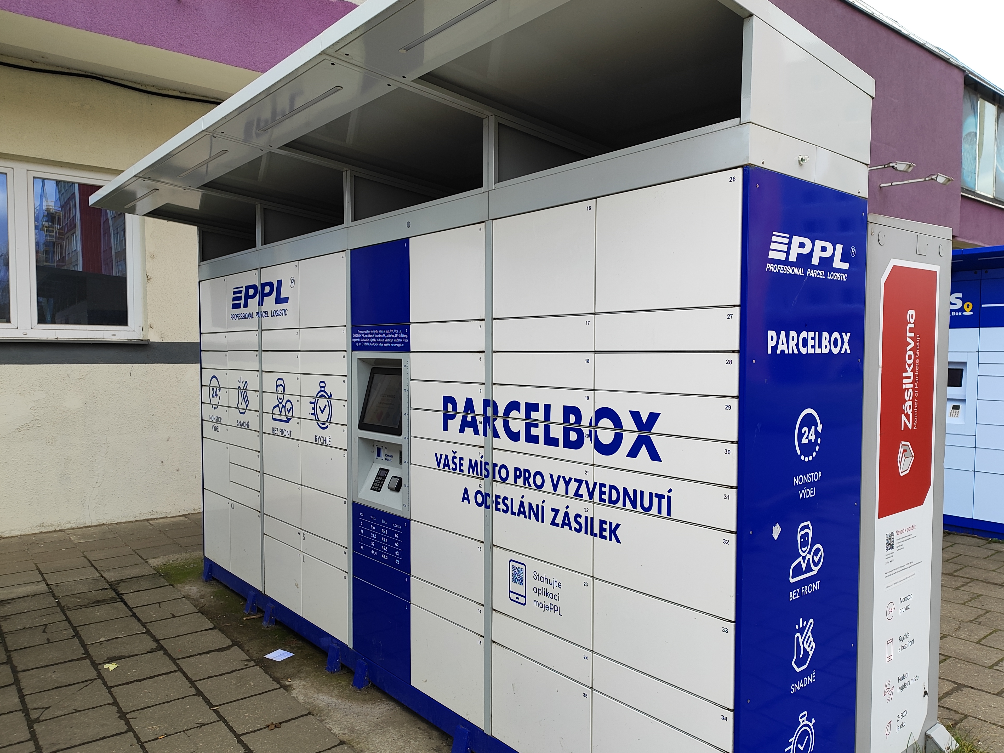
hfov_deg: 69.4
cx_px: 515
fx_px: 725
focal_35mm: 25
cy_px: 390
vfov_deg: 54.9
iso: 50
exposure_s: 1/101
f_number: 1.89
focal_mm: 5.89
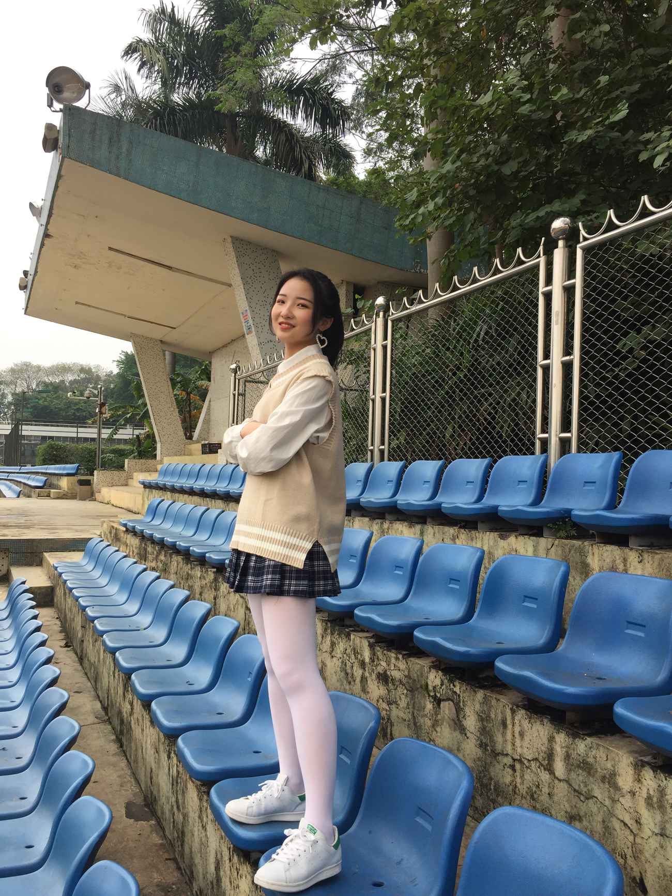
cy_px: 448
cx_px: 336
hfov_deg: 48.2
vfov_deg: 61.7
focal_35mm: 29
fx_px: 751
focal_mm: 4.15
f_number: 2.2
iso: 32
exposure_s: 1/807
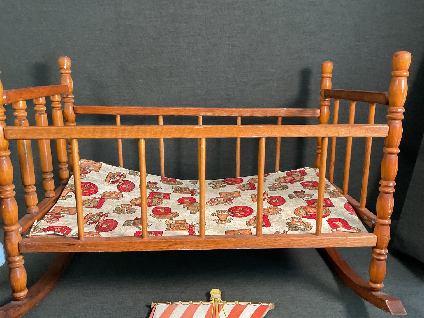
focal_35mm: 29
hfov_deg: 61.7
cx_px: 212
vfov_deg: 48.2
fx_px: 355
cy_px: 159
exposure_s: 1/40
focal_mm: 3
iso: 250
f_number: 1.8
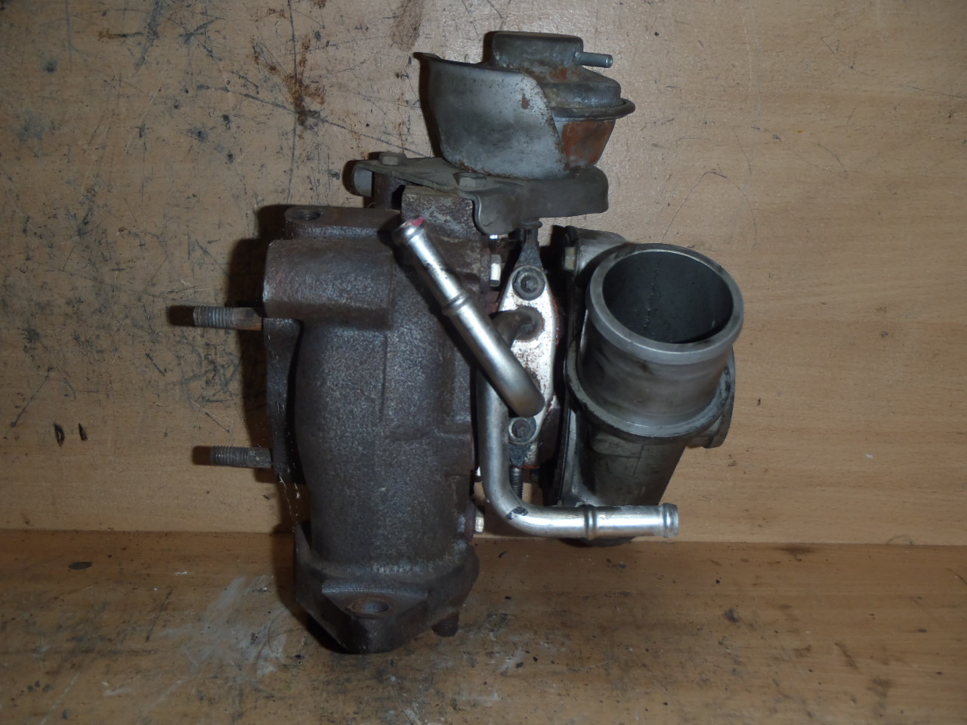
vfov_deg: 37.7
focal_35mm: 38
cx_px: 484
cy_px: 362
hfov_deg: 49.0
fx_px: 1062
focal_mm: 6.83
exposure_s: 1/40
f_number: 4.6
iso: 100
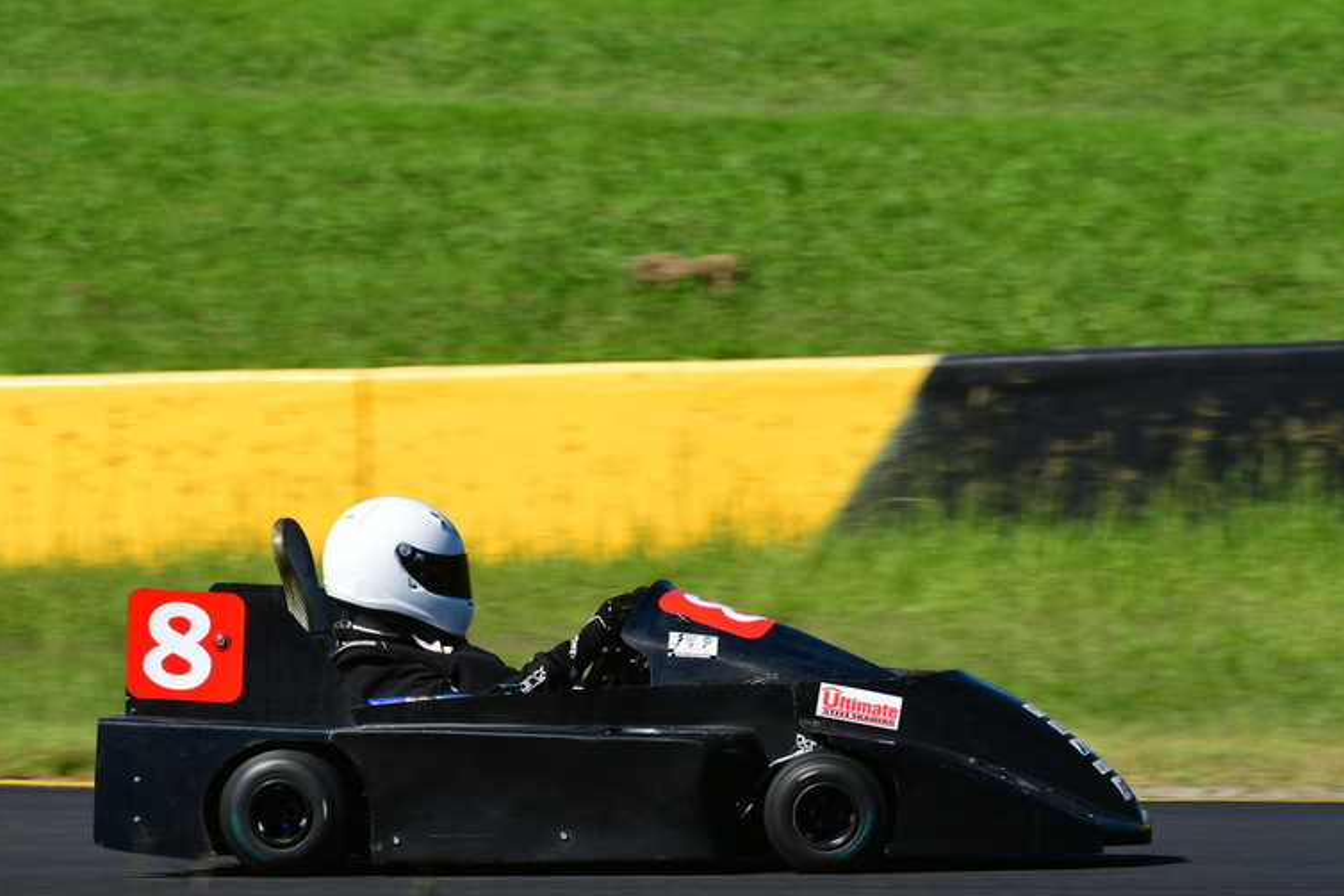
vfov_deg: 3.6
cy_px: 445
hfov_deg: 5.4
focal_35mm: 382
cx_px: 651
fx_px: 14263
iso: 500
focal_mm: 240
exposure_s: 1/640
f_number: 13
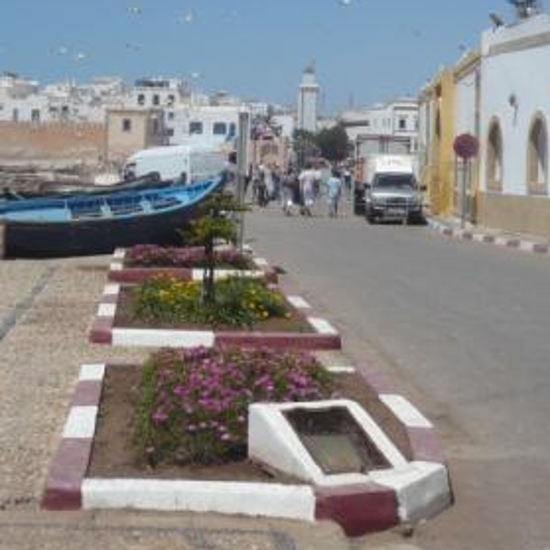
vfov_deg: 23.8
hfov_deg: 24.2
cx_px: 173
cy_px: 87
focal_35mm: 71
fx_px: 1276
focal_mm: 5.8
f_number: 8
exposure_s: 1/400
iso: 100
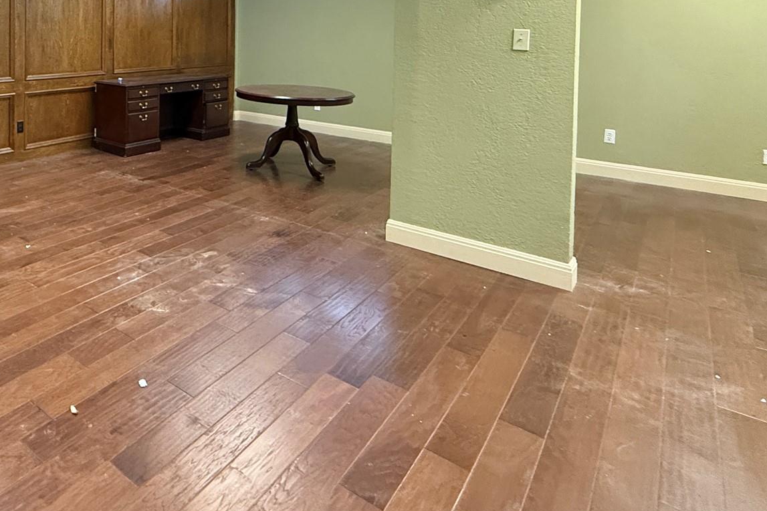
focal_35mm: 26
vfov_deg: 44.5
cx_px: 96
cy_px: 39
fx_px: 554
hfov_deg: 60.3
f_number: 2.2
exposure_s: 1/60
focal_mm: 2.22
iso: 640
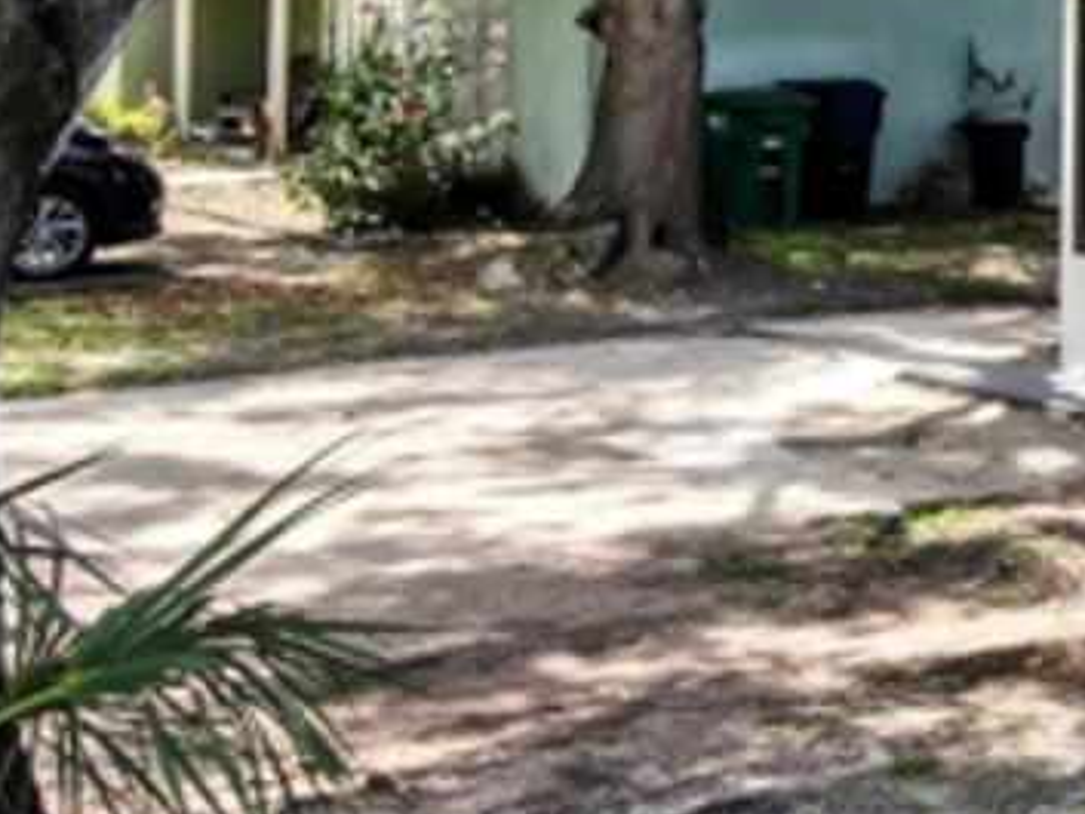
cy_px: -227
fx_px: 2728
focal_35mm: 87
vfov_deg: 16.1
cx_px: 1903
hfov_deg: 18.2
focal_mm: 4.39
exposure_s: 1/400
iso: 110
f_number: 2.8
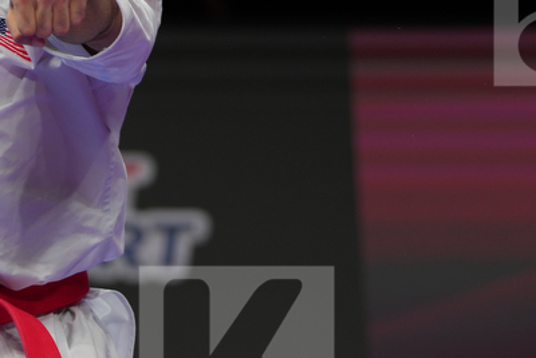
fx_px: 7923
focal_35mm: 532
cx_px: -118
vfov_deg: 2.6
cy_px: 362
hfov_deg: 3.9
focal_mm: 133
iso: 200
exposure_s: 1/500
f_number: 2.8
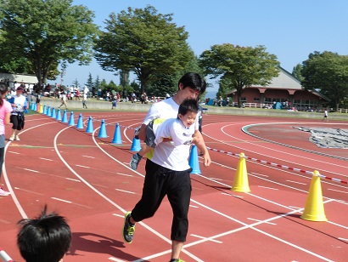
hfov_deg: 42.9
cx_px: 174
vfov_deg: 32.9
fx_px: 443
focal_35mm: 44
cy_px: 131
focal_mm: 7.9
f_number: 9.7
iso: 100
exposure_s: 1/125
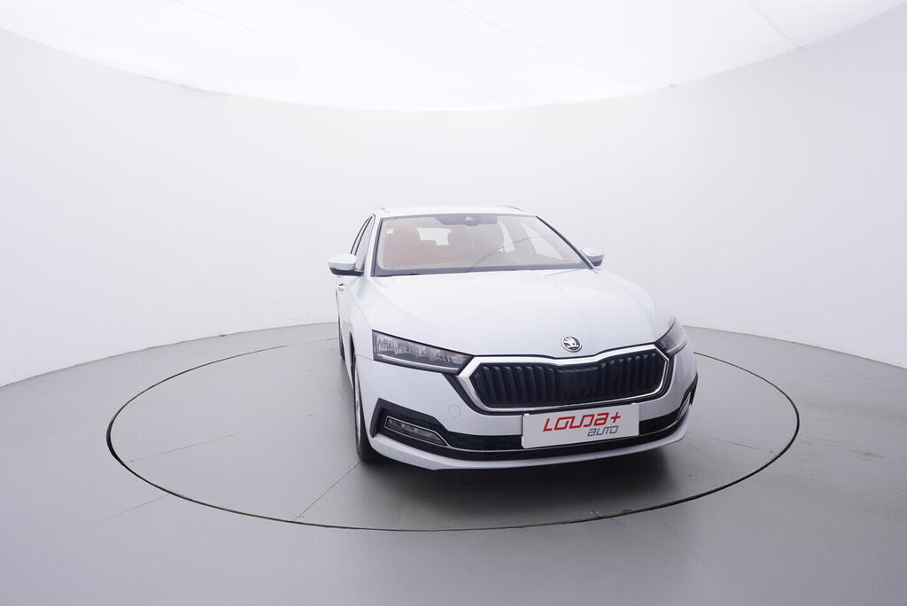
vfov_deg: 56.2
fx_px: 567
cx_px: 454
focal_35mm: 22
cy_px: 303
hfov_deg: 77.3
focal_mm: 15
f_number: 5
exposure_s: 1/80
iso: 200
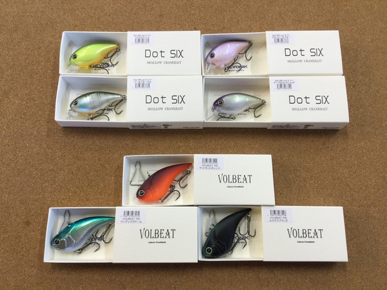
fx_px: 347
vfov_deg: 45.4
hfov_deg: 58.4
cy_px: 145
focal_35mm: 31
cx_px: 194
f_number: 2.4
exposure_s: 1/30
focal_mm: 3.3
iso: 32
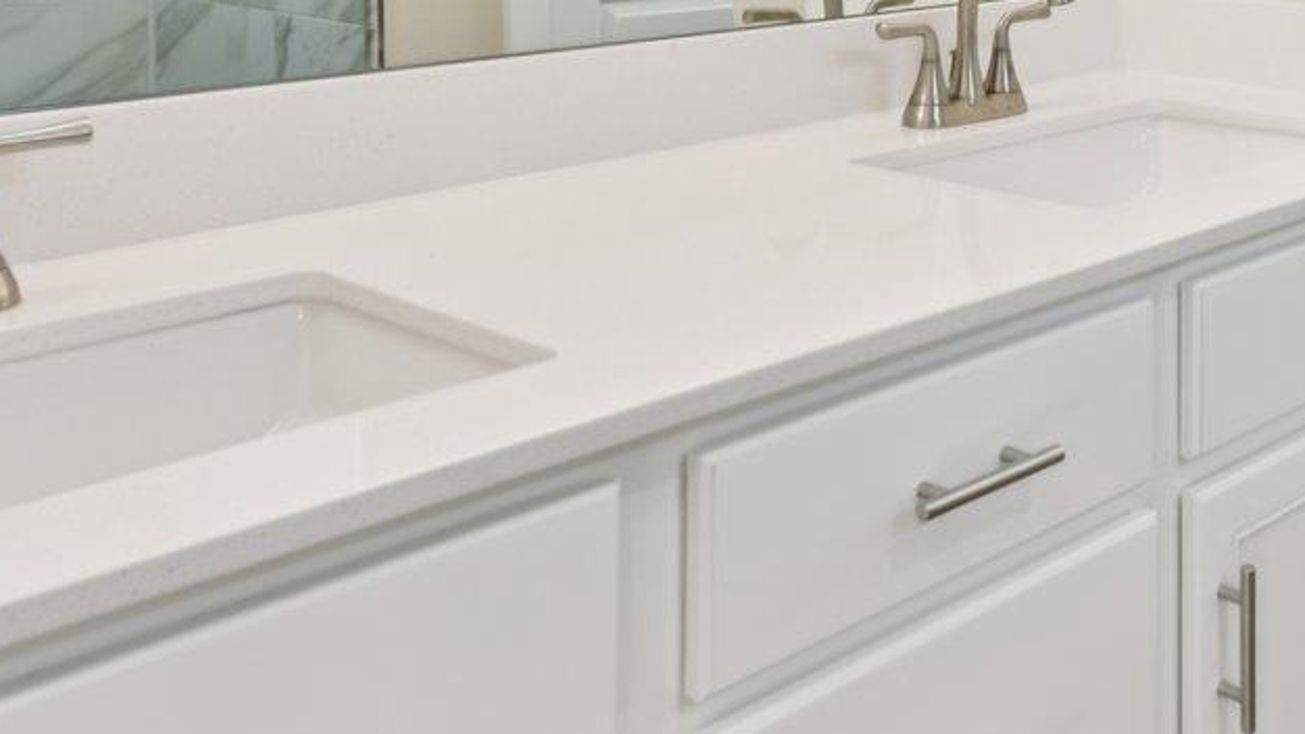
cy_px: -146
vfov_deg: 22.9
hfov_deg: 40.1
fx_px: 1661
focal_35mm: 48
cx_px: 1147
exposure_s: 1/8
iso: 100
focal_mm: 14
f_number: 8
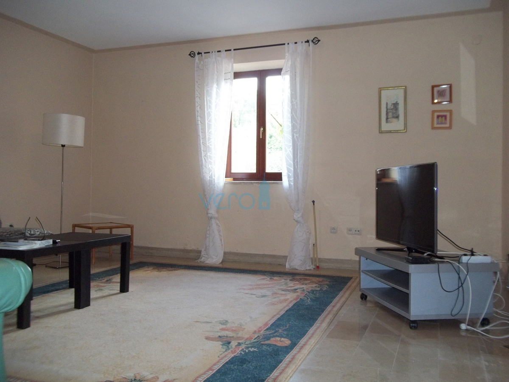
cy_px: 191
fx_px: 471
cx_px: 254
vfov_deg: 44.2
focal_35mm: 32
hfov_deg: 56.8
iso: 160
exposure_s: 1/30
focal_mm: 5.7
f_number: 2.9
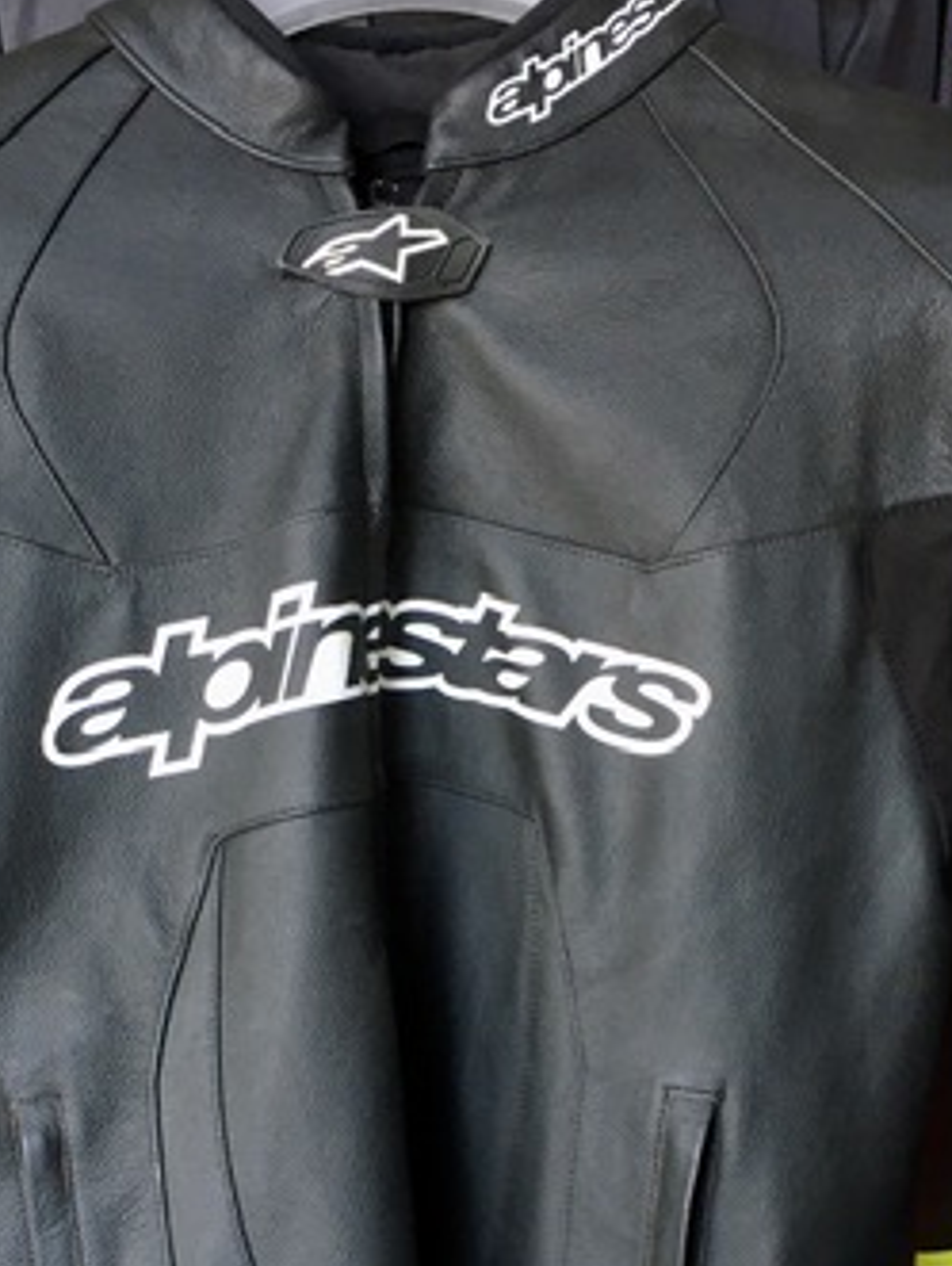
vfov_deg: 33.8
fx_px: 2050
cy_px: 903
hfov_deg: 26.1
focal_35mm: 56
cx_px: 390
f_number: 2.2
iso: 100
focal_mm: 4.15
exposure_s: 1/33
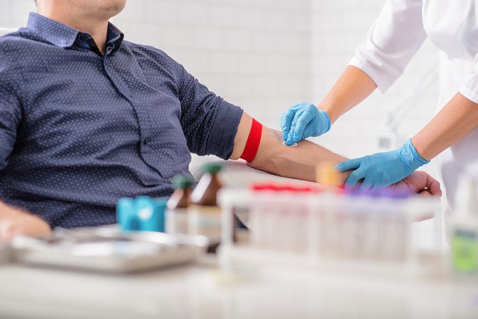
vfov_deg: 16.1
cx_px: 239
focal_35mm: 85
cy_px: 160
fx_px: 1129
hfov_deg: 23.9
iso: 200
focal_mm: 85
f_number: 2.8
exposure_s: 1/200
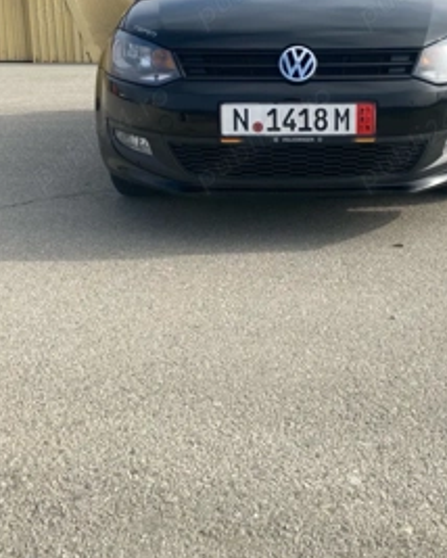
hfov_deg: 38.7
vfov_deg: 46.7
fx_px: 628
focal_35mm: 38
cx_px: 305
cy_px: 163
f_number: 1.8
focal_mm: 4.25
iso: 32
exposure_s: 1/2222
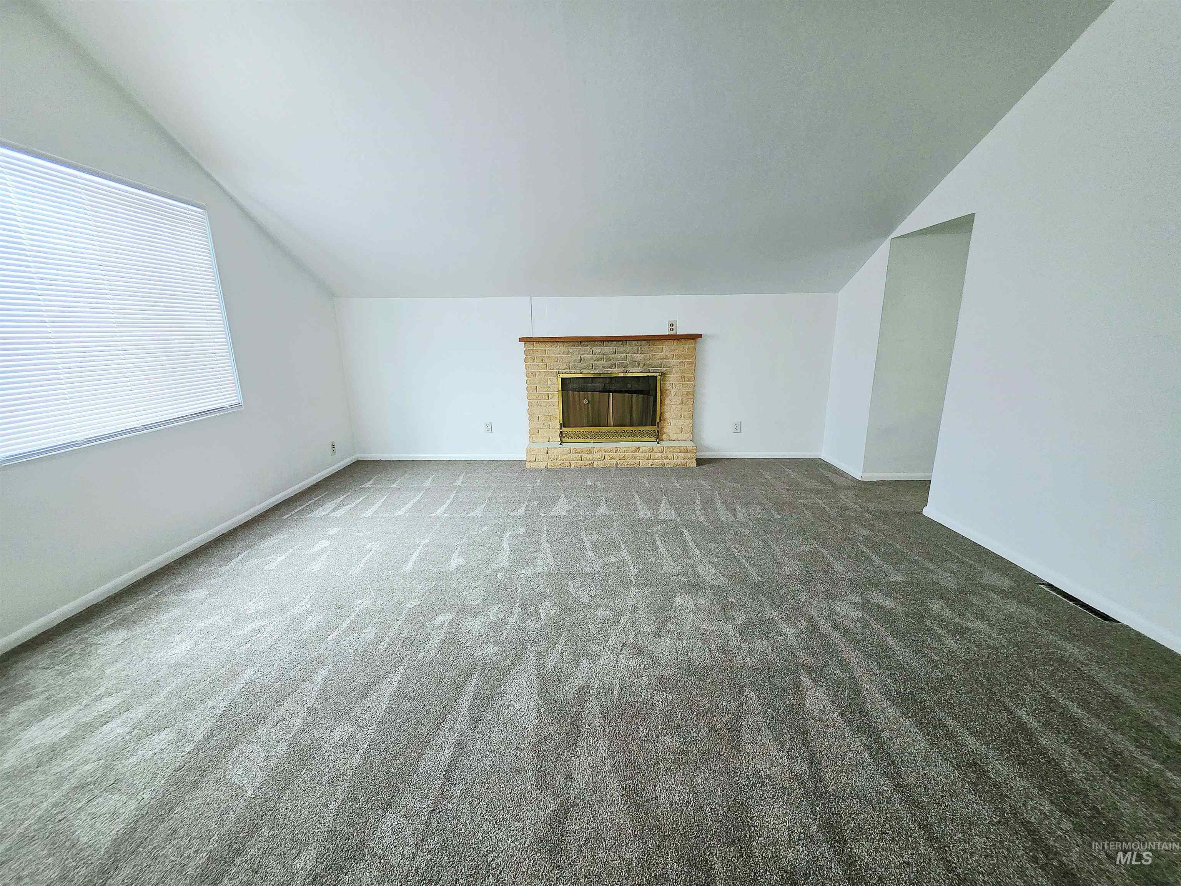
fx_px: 444
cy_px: 443
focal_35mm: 13
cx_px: 590
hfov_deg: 106.2
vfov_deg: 89.9
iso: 400
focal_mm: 2.2
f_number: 1.9
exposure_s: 1/60.2
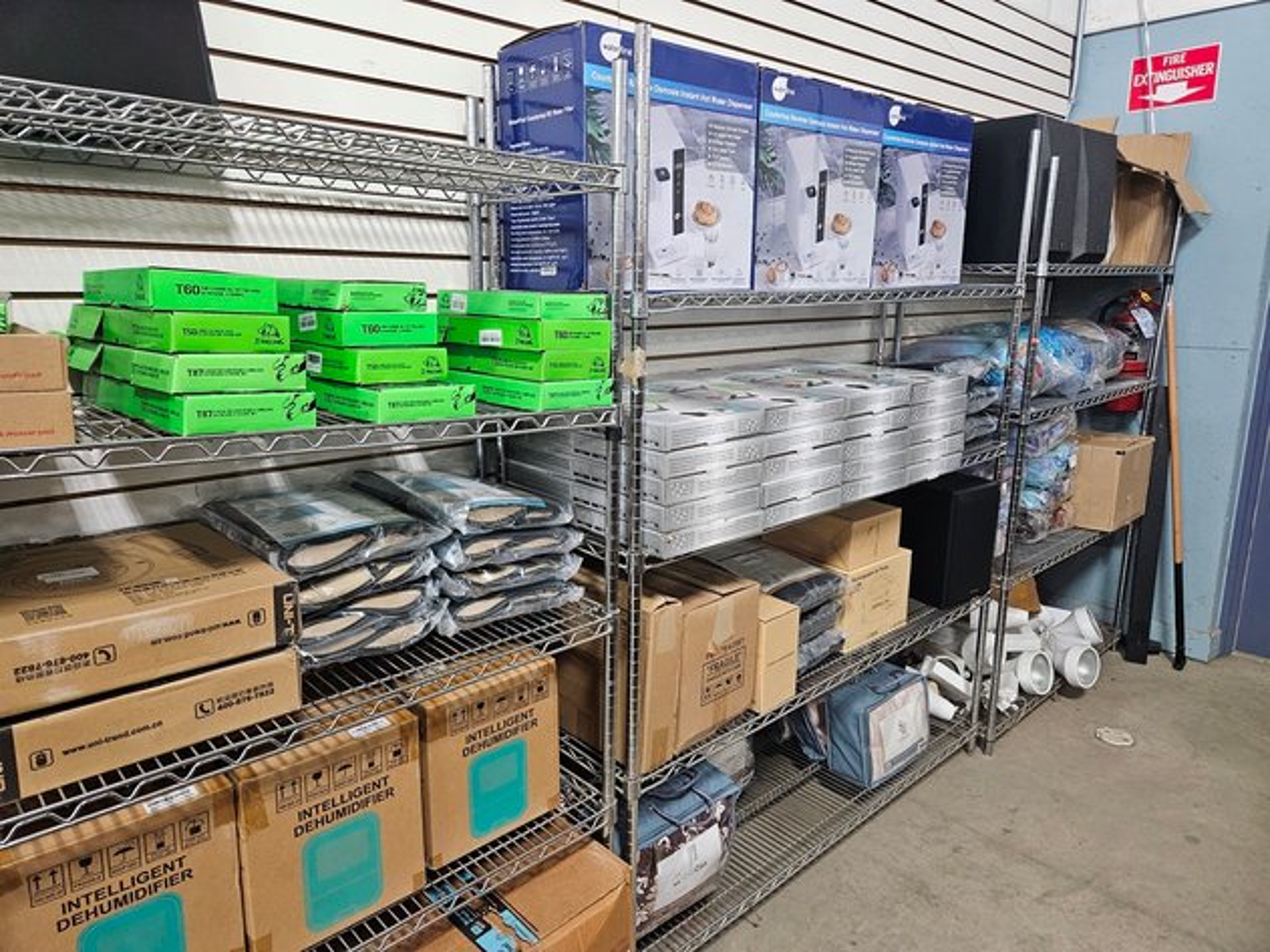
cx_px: 635
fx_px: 844
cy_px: 476
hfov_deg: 73.9
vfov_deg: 58.9
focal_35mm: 23
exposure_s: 1/120
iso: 1000
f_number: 1.8
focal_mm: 5.4
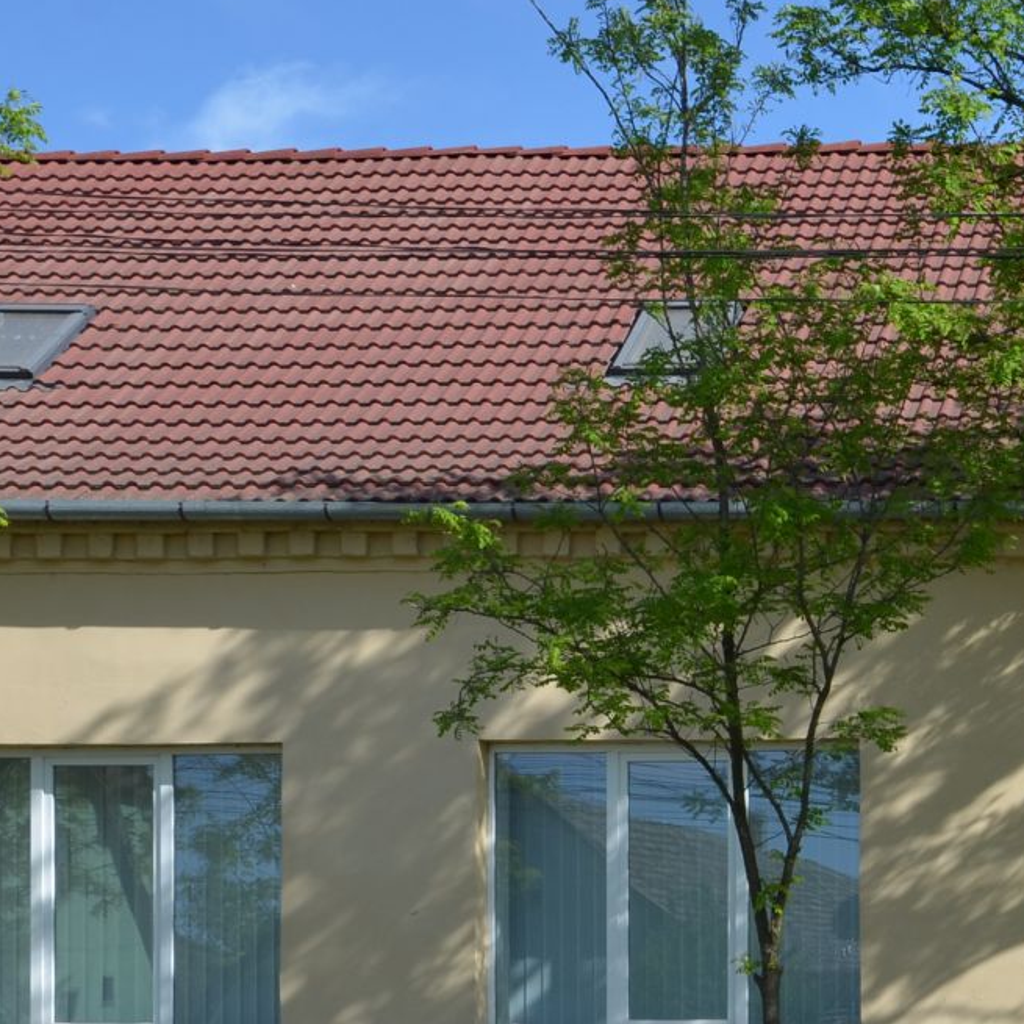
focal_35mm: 97
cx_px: 1271
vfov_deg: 17.6
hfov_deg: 17.0
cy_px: 969
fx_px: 3246
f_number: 8
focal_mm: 26
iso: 140
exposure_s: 1/250
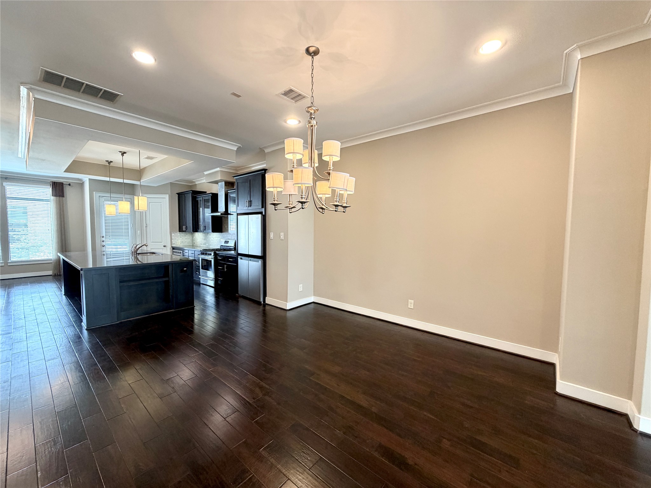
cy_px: 244
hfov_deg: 102.1
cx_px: 326
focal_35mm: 14
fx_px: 263
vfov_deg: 85.7
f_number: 2.2
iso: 200
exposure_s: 1/60
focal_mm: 2.22
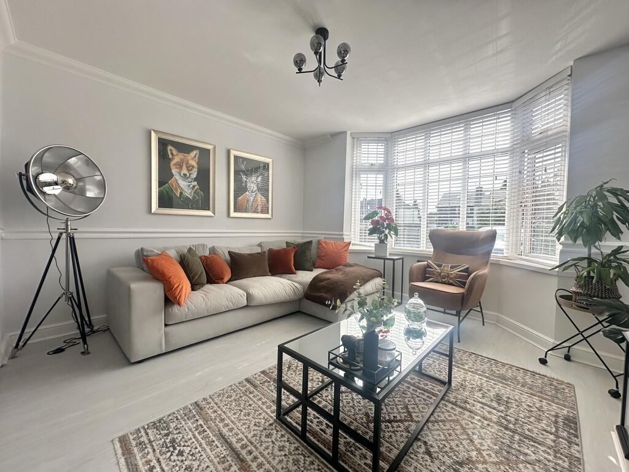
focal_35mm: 14
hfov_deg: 102.1
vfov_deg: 85.7
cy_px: 236
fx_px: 254
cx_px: 314
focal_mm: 2.22
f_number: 2.2
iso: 40
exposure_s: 1/327
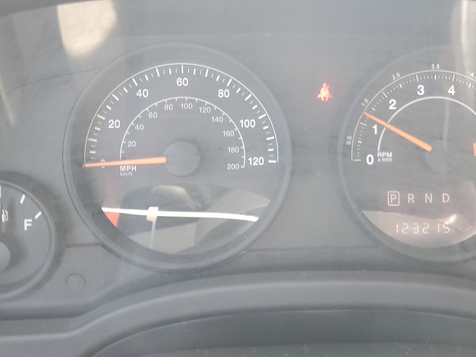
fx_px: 550
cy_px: 152
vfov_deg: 35.9
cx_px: 303
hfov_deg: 46.3
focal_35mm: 40
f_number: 1.5
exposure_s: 1/60.2
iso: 70
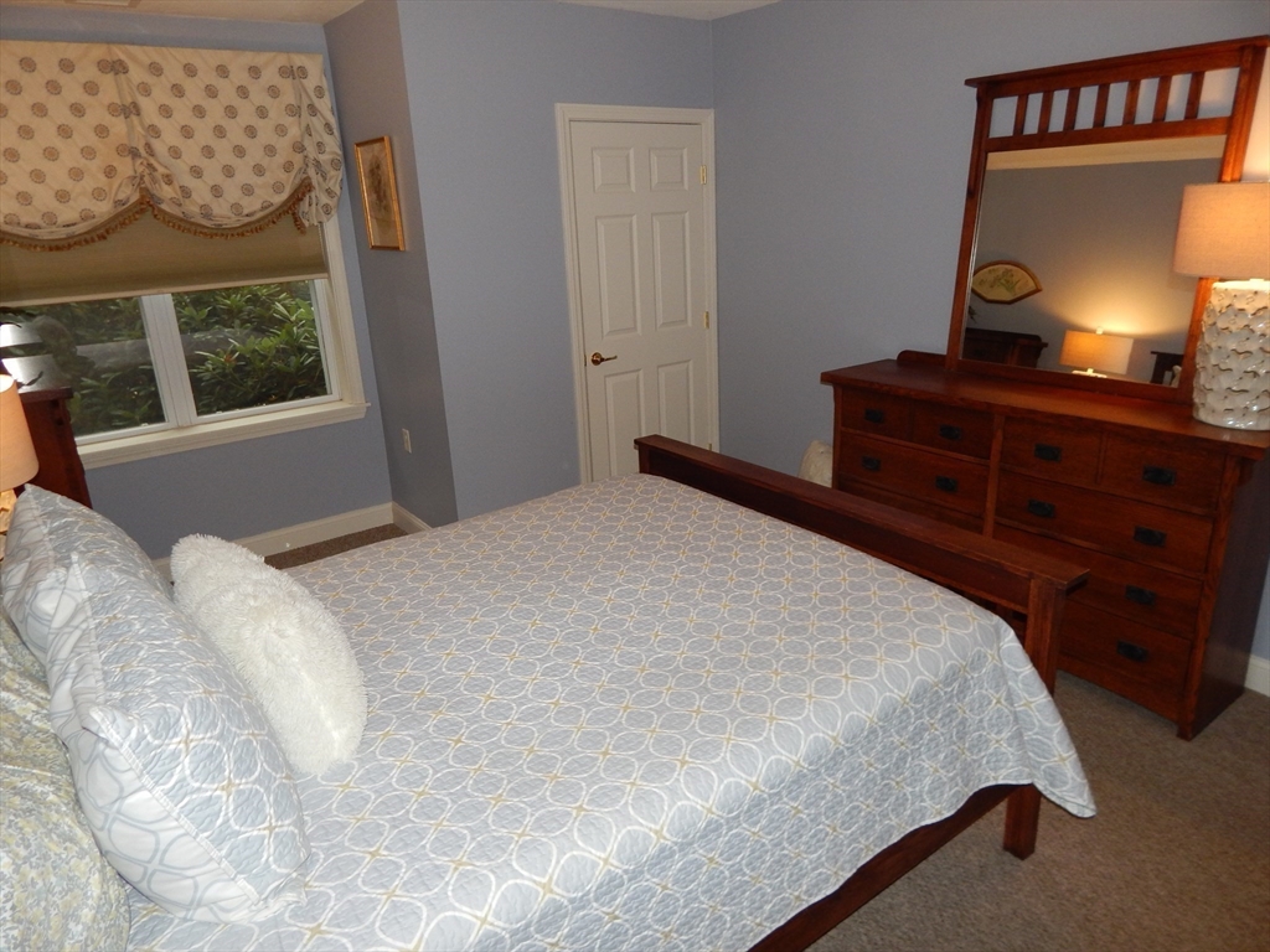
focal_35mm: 22
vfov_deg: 61.1
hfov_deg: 76.4
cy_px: 476
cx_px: 635
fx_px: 807
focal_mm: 4
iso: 200
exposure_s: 1/30
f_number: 3
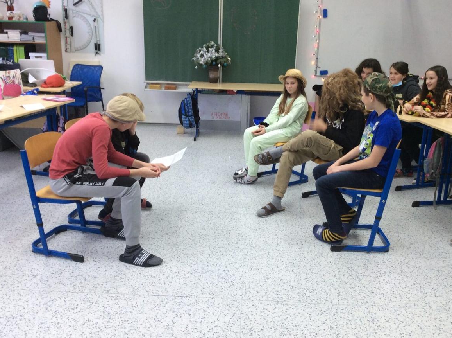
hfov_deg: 50.2
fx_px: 482
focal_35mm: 37
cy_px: 158
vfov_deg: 38.5
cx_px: 241
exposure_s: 1/25
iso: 50
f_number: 2.4
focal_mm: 3.3
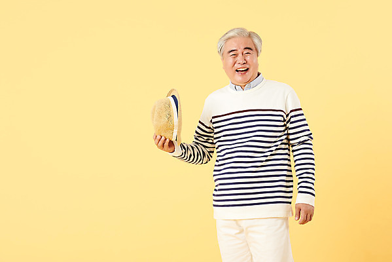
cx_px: 196
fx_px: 1198
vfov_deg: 12.5
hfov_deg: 18.6
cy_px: 131
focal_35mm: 110
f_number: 8
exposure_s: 1/125
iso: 100
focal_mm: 110
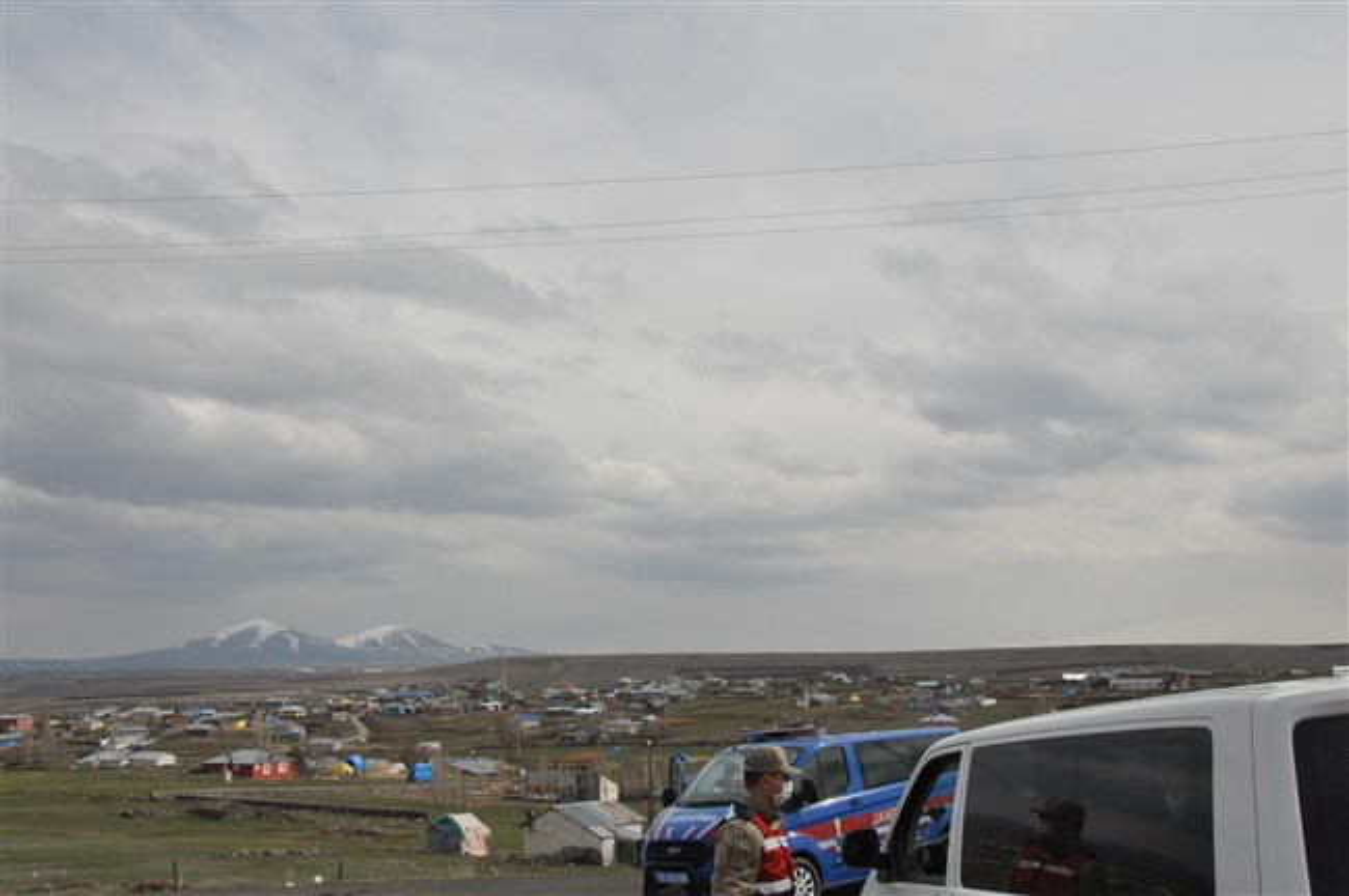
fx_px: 1348
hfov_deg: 53.2
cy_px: 448
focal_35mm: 36
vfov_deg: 36.8
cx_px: 674
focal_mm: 24
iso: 800
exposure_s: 1/800
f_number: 14
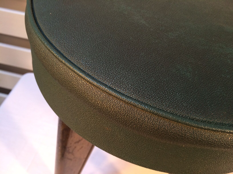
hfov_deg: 61.7
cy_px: 87
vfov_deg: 48.2
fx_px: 195
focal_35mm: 29
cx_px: 116
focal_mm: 4.15
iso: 64
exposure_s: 1/33
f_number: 2.2
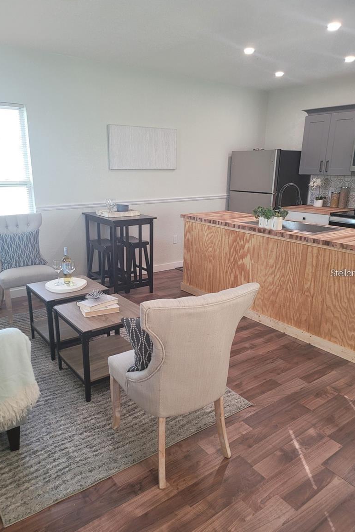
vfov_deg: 65.5
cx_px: 167
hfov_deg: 46.4
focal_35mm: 28
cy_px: 273
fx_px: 414
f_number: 1.8
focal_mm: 5
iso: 160
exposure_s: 1/119
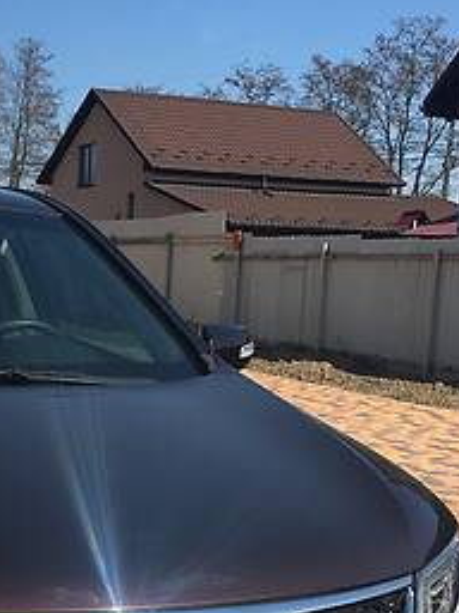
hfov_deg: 21.0
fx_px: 1202
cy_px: 479
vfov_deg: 28.0
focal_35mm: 68
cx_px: 14
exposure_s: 1/1350
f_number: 2.2
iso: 25
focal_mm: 4.2
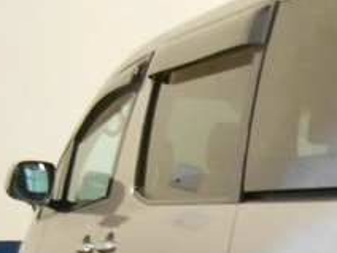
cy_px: 345
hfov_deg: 11.3
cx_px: 617
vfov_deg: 9.0
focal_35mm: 162
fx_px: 1577
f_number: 4.2
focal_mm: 7.7
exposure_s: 1/4
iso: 400
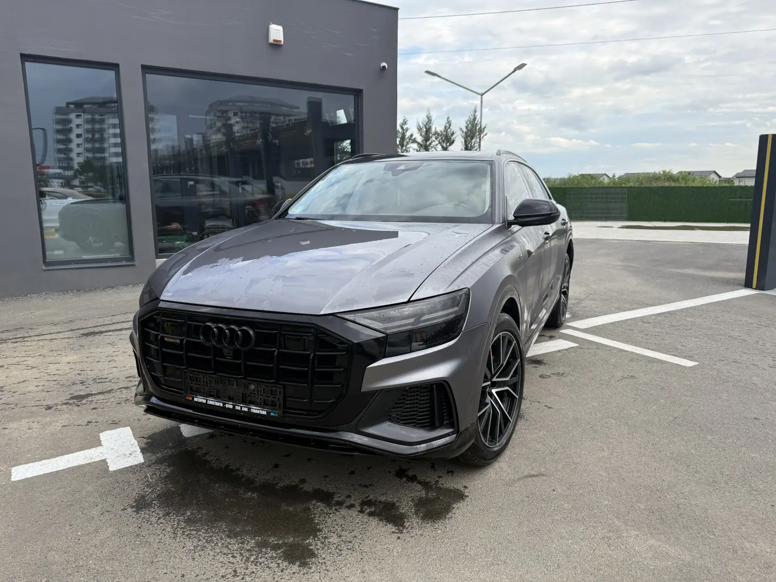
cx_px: 388
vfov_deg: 56.8
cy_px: 291
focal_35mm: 24
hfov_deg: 71.6
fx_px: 538
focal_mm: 6.76
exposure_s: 1/1230
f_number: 1.78
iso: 100
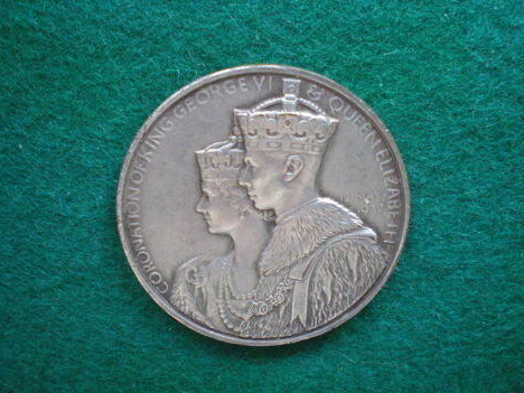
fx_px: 590
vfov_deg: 36.8
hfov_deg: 47.9
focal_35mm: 39
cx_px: 256
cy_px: 193
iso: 400
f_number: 3.1
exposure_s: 1/20
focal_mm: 6.3
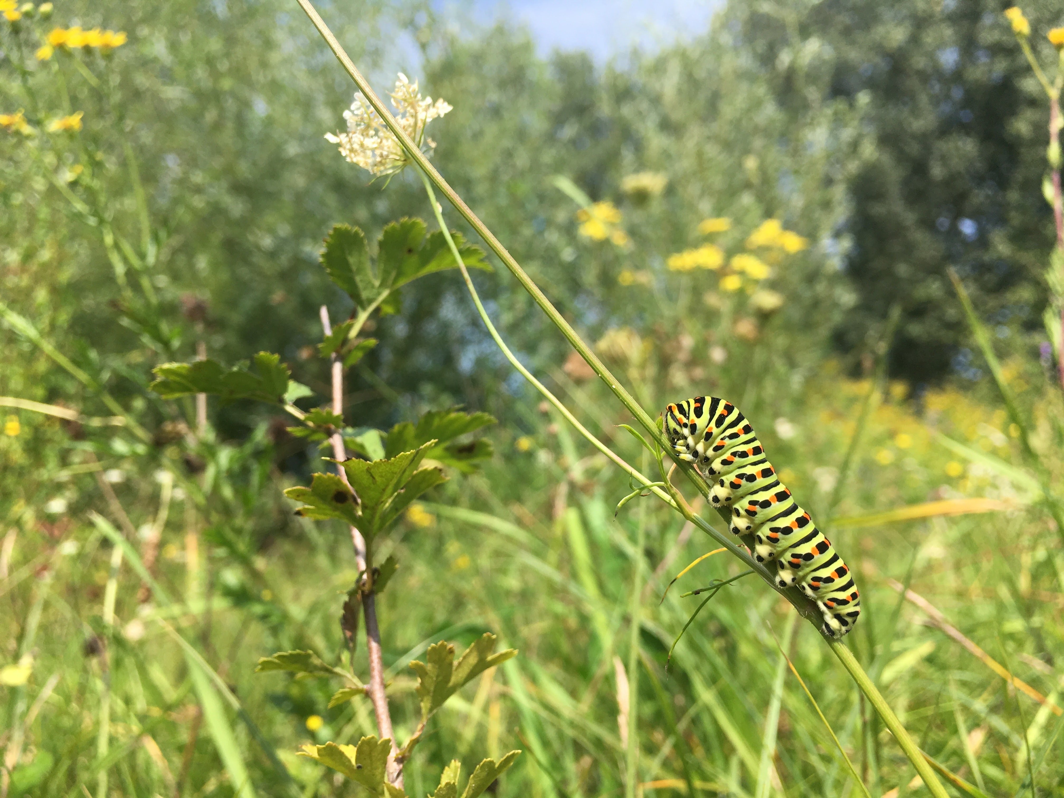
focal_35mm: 29
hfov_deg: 61.7
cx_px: 532
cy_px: 399
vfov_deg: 48.2
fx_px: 891
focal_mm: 4.15
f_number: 2.2
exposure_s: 1/962
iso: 25
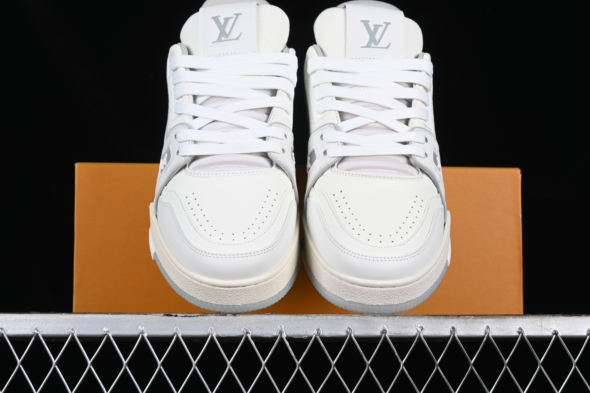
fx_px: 1229
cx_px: 295
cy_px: 196
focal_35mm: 75
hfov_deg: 27.0
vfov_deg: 18.2
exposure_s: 1/80
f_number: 8
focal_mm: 50
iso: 160
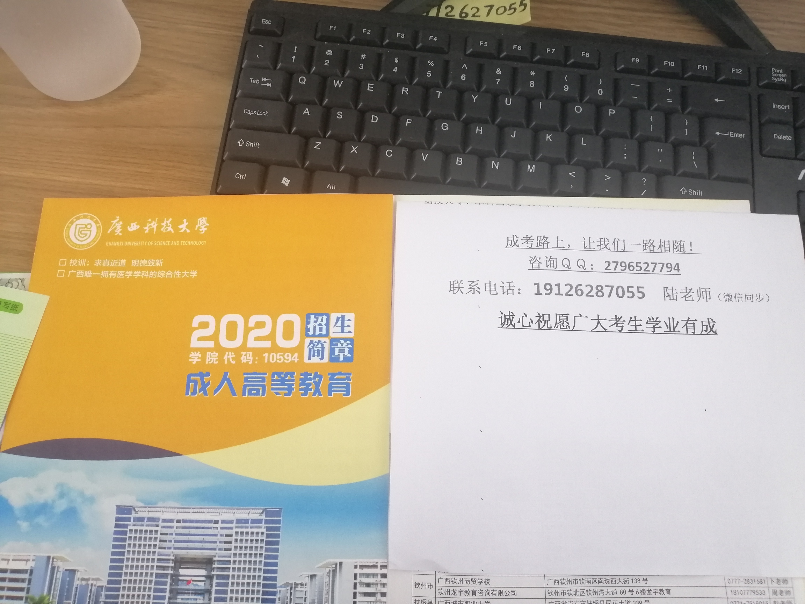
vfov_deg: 53.1
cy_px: 302
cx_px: 402
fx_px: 605
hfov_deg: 67.3
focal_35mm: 26
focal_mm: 3.81
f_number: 2.2
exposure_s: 1/33.3
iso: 400
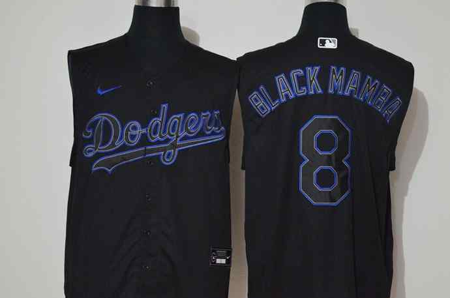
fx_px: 1085
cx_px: 230
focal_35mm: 87
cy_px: 157
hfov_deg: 23.4
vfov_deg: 15.6
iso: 4000
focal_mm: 50
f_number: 4.8
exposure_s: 1/15
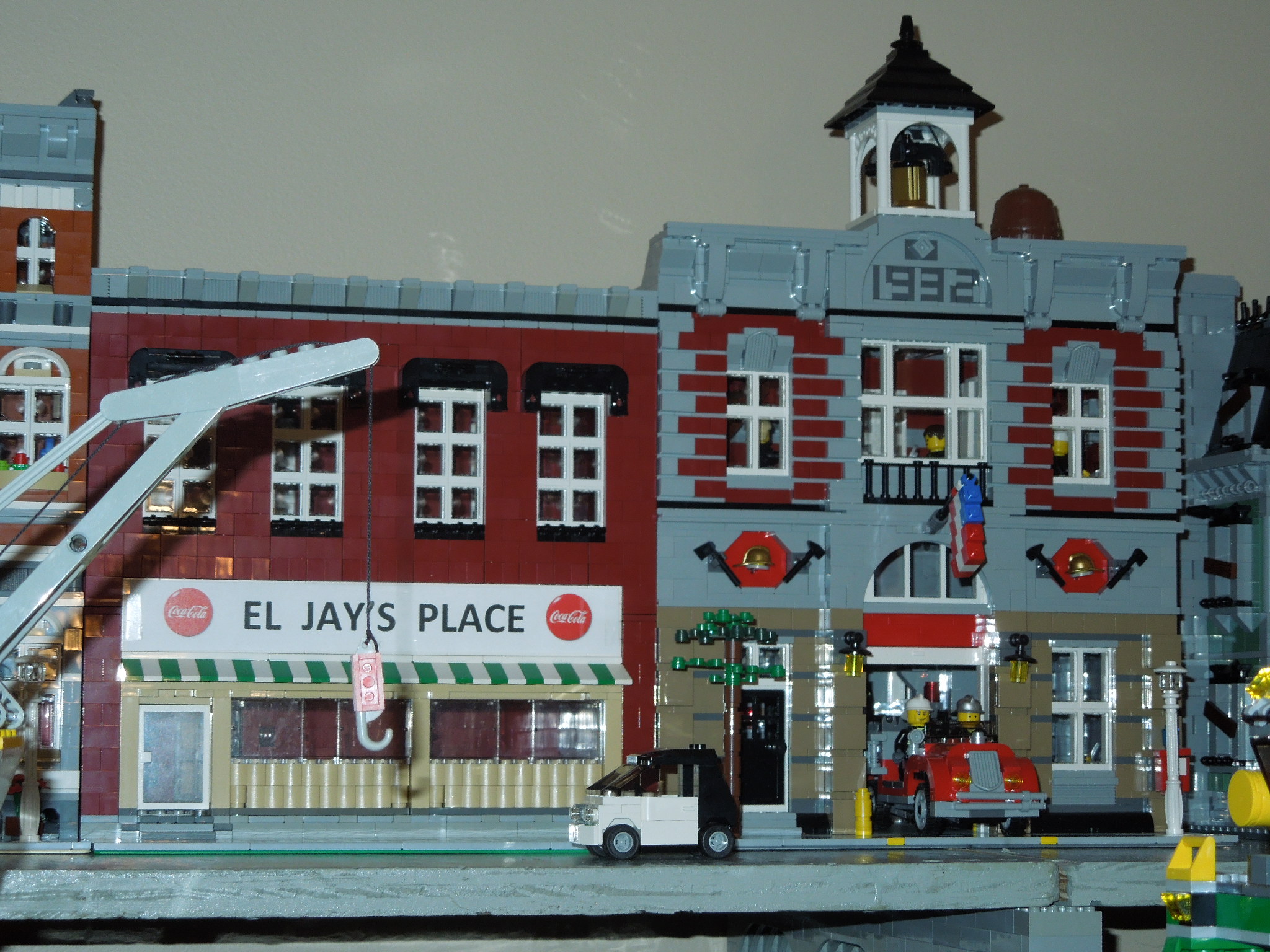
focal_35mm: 78
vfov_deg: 18.9
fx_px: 2862
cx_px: 635
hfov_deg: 25.0
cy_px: 476
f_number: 4.5
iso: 200
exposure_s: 1/50
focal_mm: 14.1
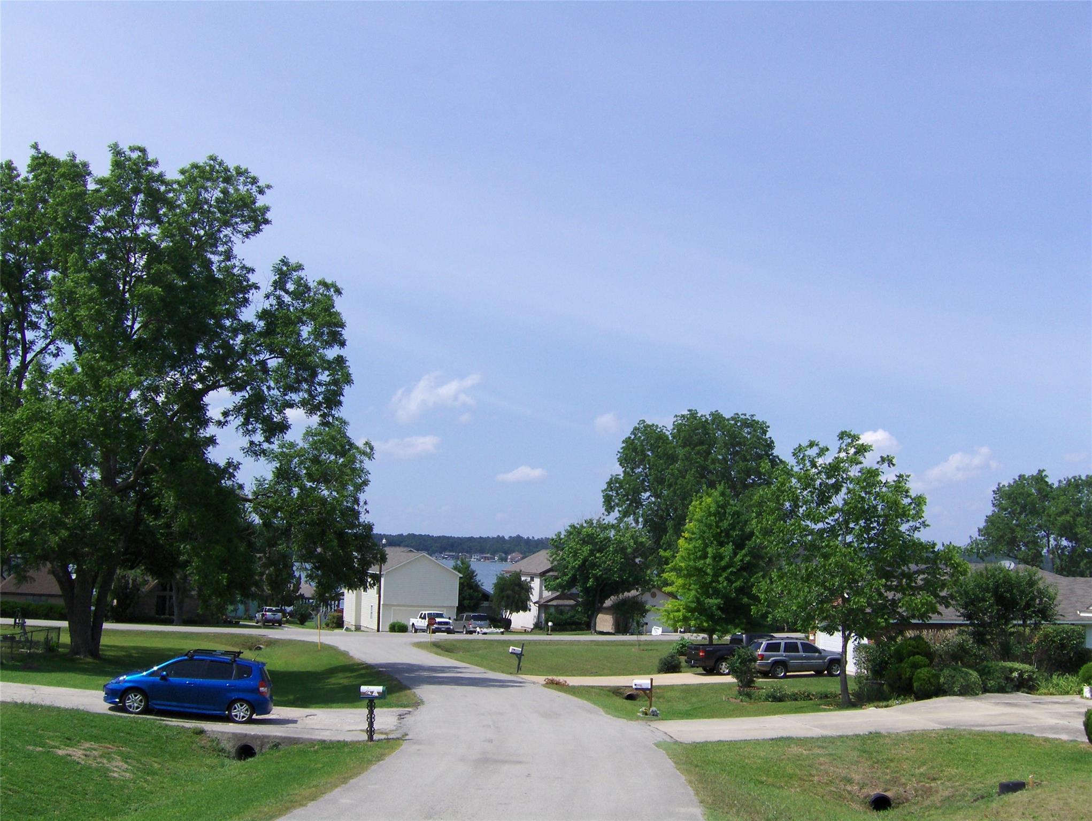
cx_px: 546
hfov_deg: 52.6
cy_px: 410
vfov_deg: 40.8
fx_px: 1105
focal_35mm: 35
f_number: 6.1
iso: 100
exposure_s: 1/588
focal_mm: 7.5
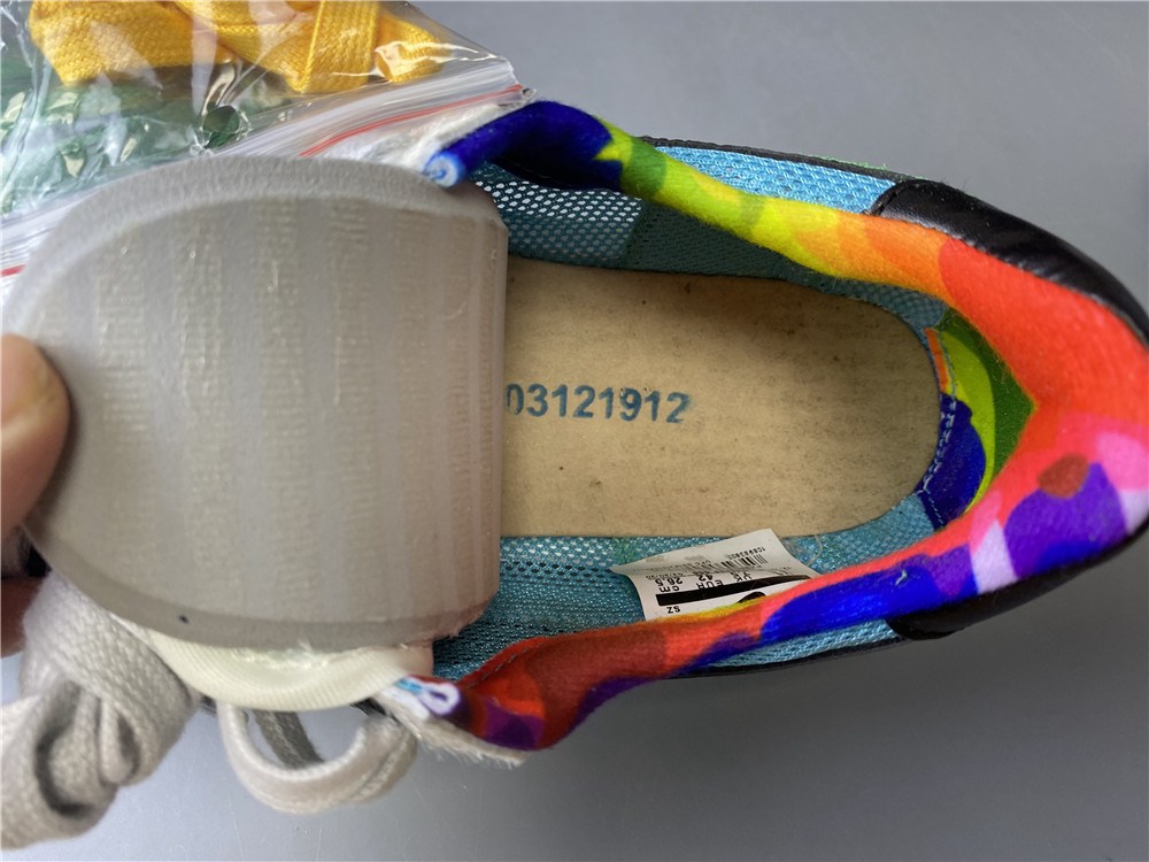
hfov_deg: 67.3
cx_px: 574
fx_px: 863
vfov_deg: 53.1
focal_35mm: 26
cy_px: 431
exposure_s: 1/50
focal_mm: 4.25
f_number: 1.8
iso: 80
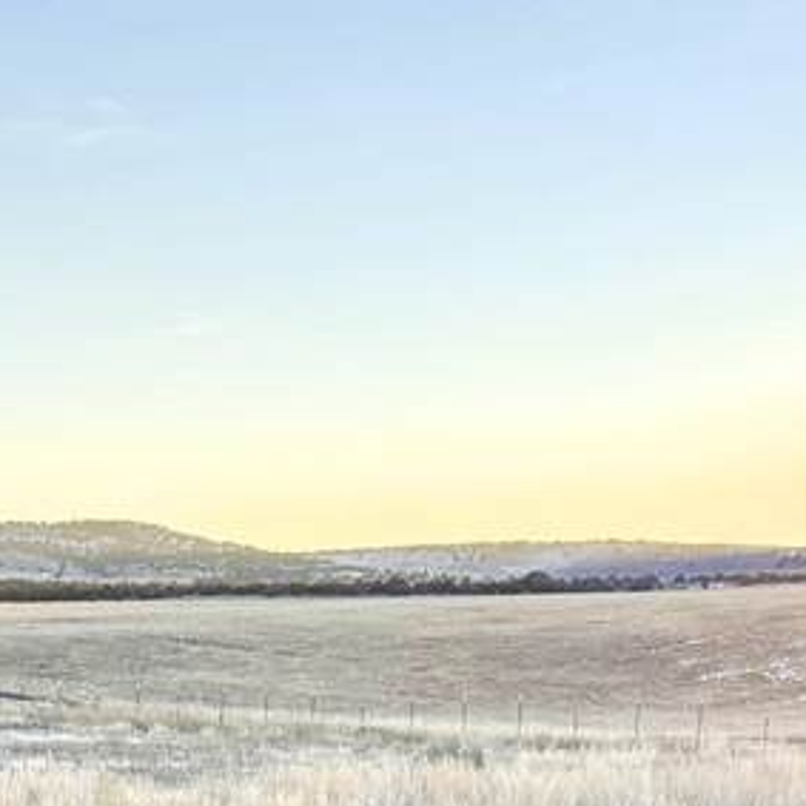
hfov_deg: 18.0
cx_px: 199
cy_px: 1136
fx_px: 2529
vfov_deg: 16.8
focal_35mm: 96
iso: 80
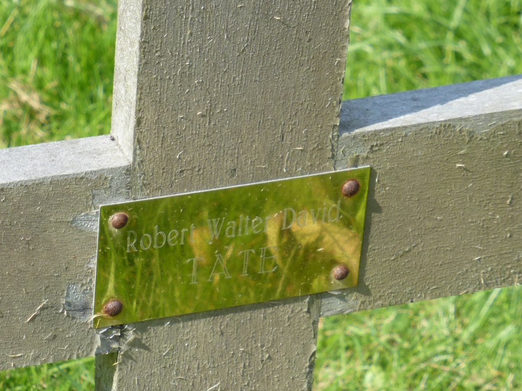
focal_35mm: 237
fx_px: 3573
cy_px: 250
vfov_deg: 6.3
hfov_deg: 8.4
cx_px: 227
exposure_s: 1/320
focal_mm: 25.9
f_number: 5.4
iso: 125
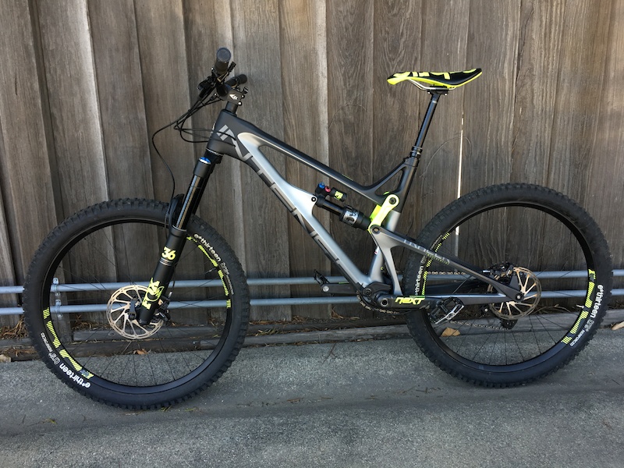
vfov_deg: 48.2
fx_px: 523
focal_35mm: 29
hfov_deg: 61.7
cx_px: 312
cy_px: 234
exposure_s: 1/120
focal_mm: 4.15
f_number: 2.2
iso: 32
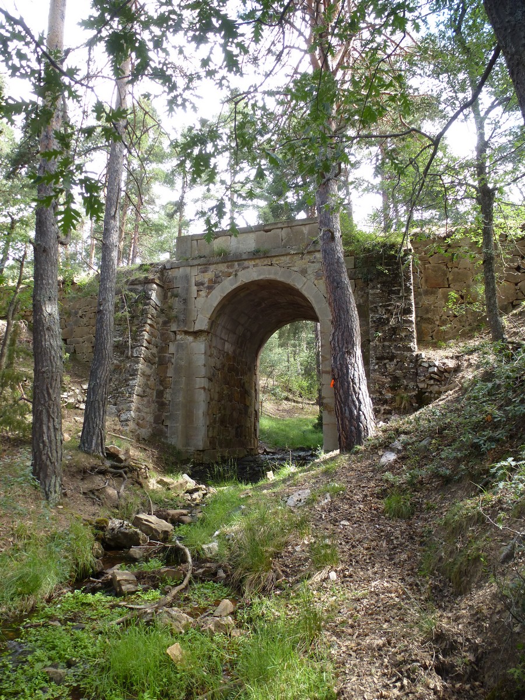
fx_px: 485
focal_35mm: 24
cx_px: 262
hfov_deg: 56.8
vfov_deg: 71.6
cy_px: 350
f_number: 3.3
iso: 100
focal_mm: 4.3
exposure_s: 1/60
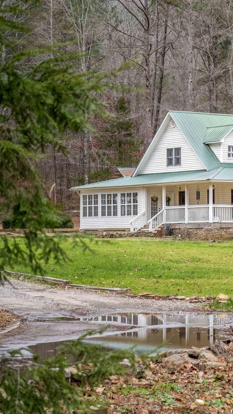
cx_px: 308
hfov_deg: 10.1
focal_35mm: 118
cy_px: 207
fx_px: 1296
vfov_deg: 18.2
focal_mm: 50
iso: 800
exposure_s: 1/640
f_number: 4.5
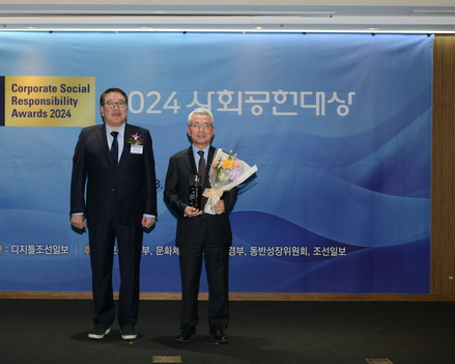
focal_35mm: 59
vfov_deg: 25.8
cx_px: 160
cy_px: 167
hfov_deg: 31.8
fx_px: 794
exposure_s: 1/250
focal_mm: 46
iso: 800
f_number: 7.1
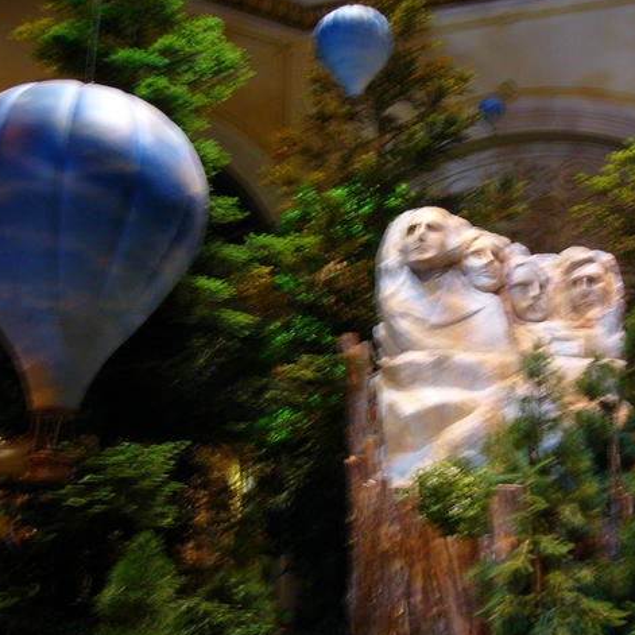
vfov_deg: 40.0
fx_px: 872
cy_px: 315
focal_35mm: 42
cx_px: 410
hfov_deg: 39.7
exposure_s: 1/8
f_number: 2.8
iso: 200
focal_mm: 5.8
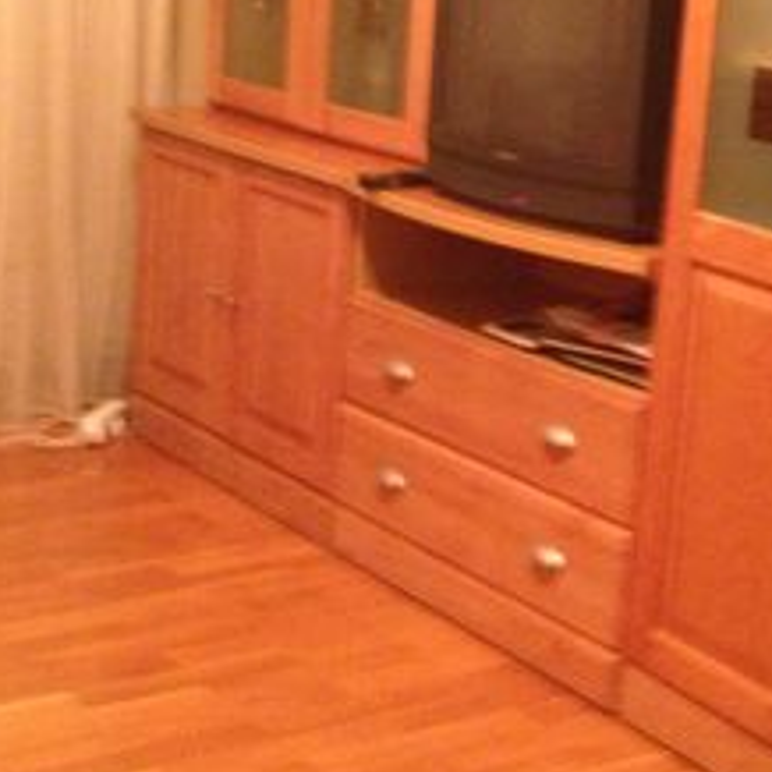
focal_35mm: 85
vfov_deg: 20.3
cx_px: 531
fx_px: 2145
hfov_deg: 20.3
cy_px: 251
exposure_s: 1/15
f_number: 2.4
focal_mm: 4.28
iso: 500
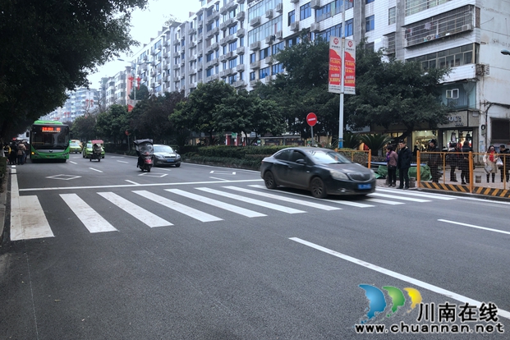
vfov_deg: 43.6
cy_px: 154
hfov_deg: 61.9
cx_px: 256
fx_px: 425
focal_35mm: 30
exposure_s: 1/100
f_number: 1.8
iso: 32
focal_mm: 3.99
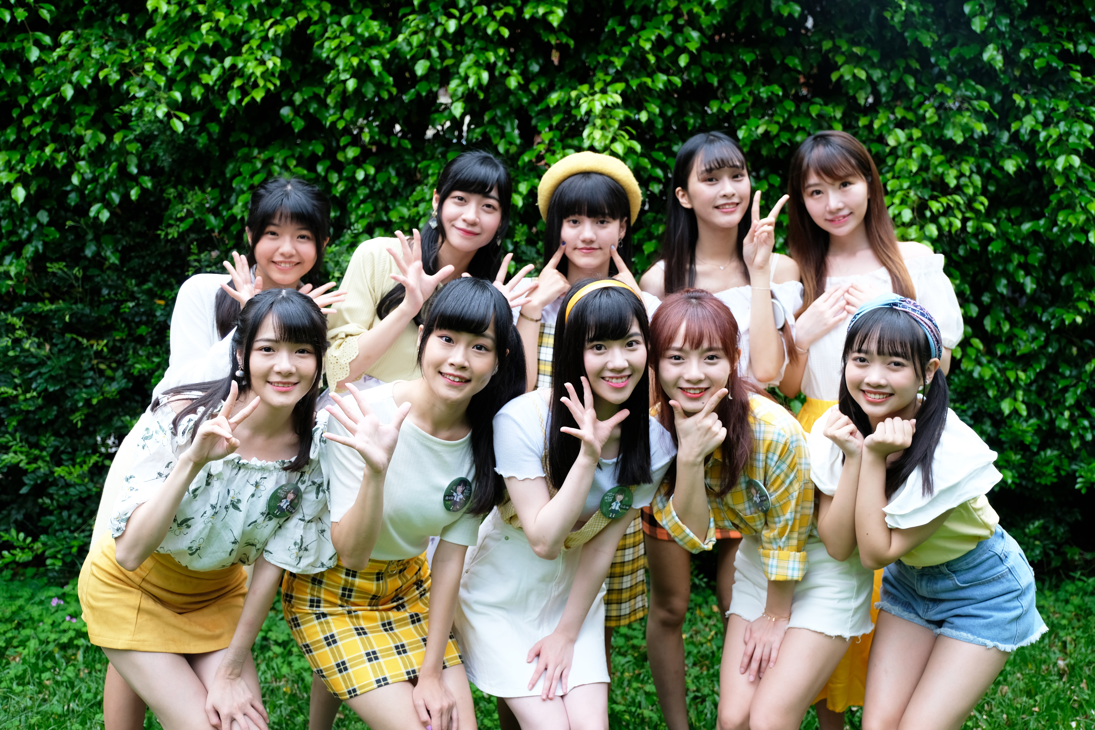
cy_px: 365
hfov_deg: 53.1
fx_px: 1095
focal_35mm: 36
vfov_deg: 36.9
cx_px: 548
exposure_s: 1/250
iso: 200
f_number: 2.8
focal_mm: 24.2
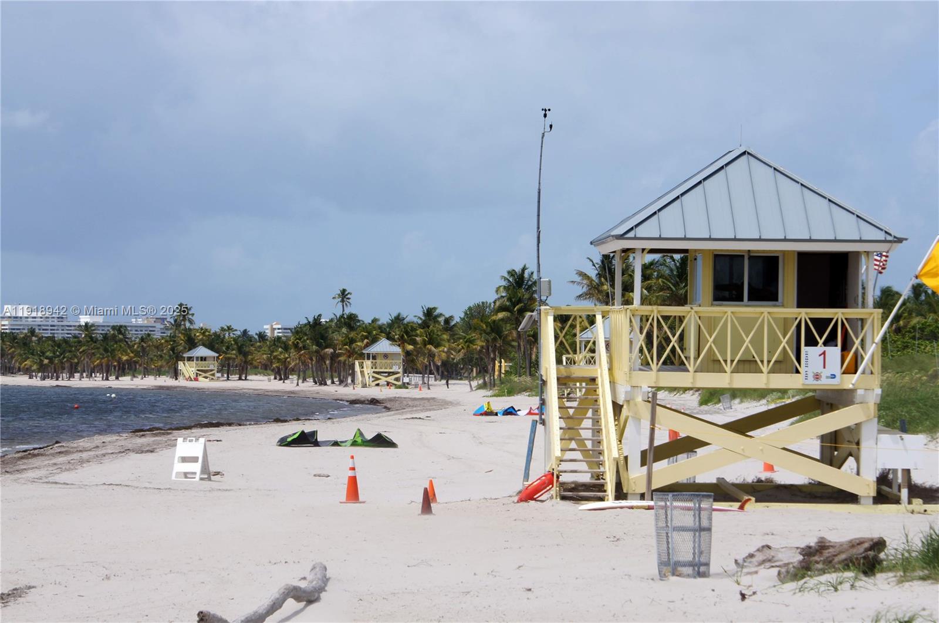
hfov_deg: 19.5
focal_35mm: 105
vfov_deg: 13.0
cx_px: 470
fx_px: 2735
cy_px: 312
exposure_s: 1/200
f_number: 13
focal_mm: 70
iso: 100
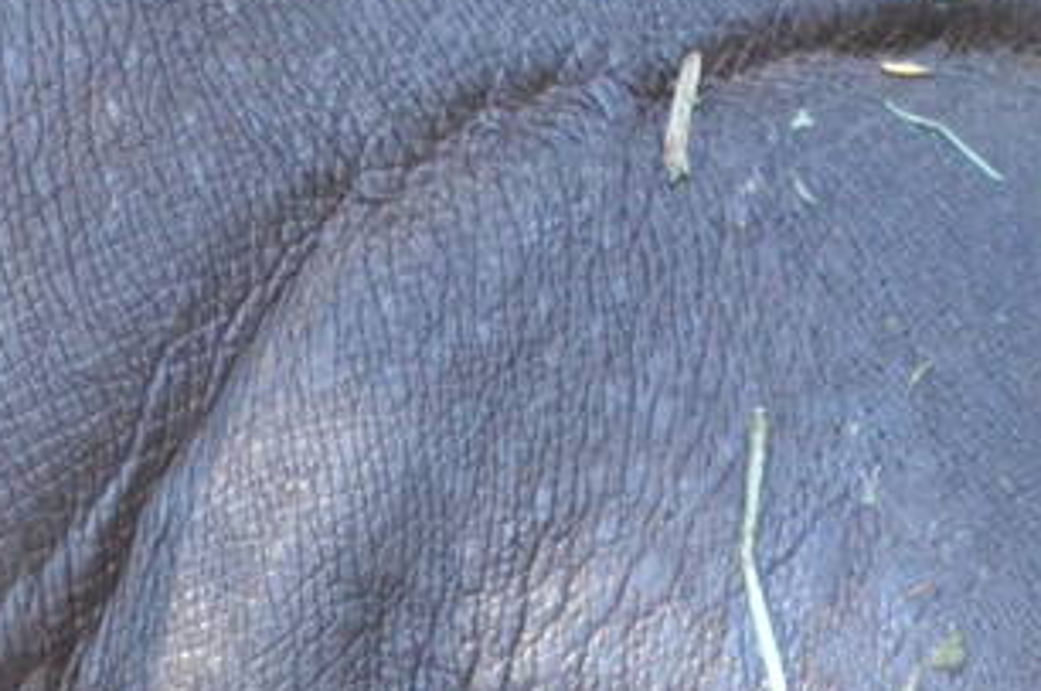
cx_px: 1425
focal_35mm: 1333
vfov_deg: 1.0
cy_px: 1726
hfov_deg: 1.5
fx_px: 38485
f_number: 4.5
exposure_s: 1/500
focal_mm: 170
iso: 2800
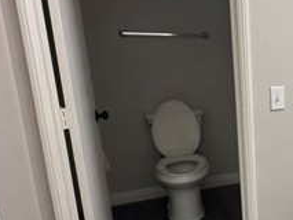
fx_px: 356
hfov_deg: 36.4
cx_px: 337
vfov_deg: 34.3
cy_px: 124
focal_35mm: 42
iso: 200
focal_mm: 2.22
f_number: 2.2
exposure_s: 1/60
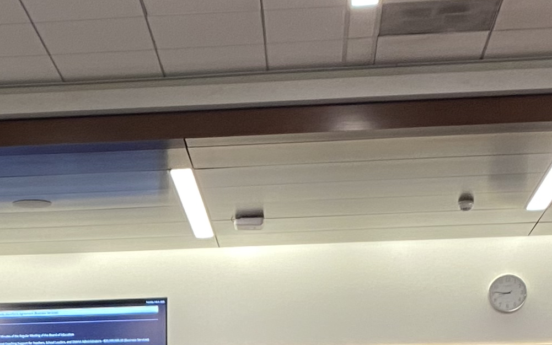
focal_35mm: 111
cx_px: 11
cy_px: 560
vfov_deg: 11.2
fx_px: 1670
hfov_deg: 18.3
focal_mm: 4.25
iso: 100
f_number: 1.8
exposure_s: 1/60
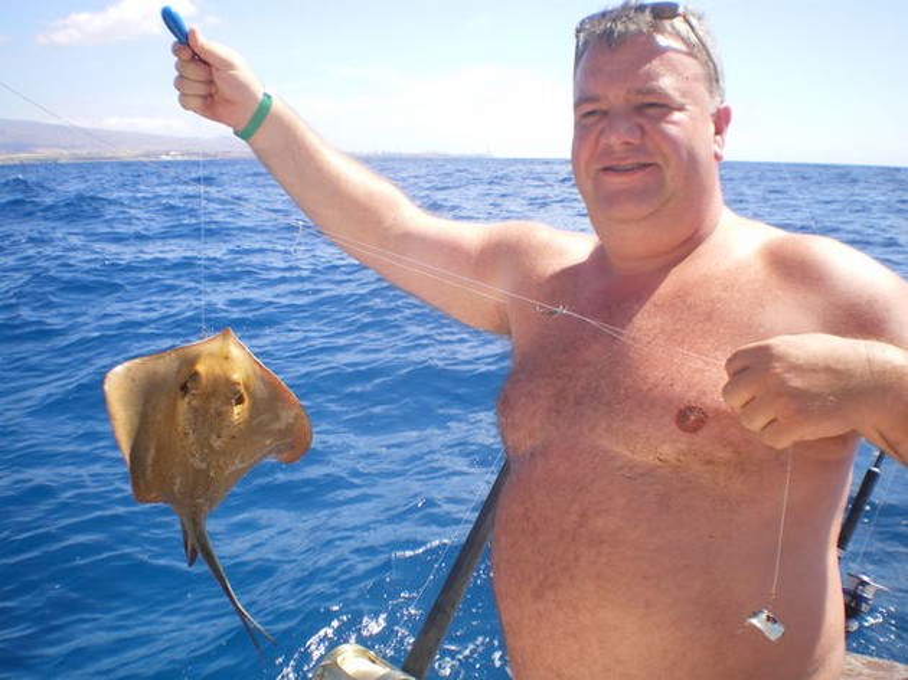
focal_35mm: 36
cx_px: 454
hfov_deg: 51.4
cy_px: 340
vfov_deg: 39.6
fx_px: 944
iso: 50
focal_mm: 6.3
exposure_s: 1/200
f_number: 4.6
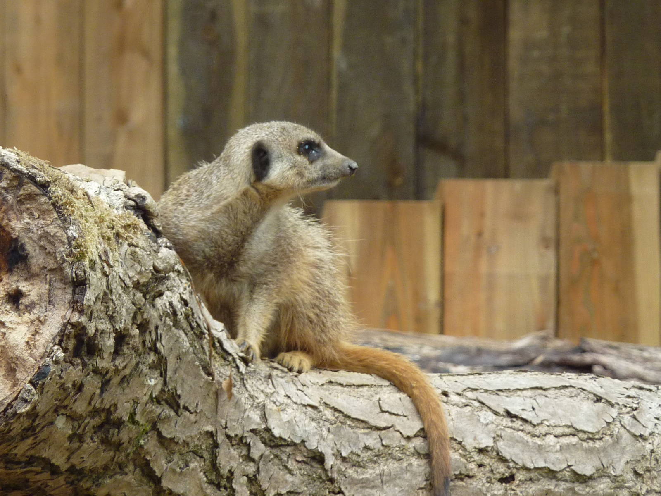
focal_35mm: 302
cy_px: 248
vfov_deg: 4.9
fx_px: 5767
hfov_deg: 6.6
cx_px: 330
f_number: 4.6
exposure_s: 1/250
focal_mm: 34.4
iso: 160
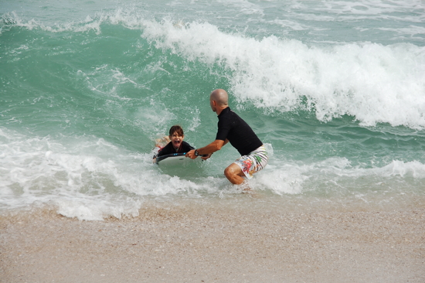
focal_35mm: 174
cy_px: 142
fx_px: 2053
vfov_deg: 7.9
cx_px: 212
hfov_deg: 11.8
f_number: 7.1
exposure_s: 1/800
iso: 200
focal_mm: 116
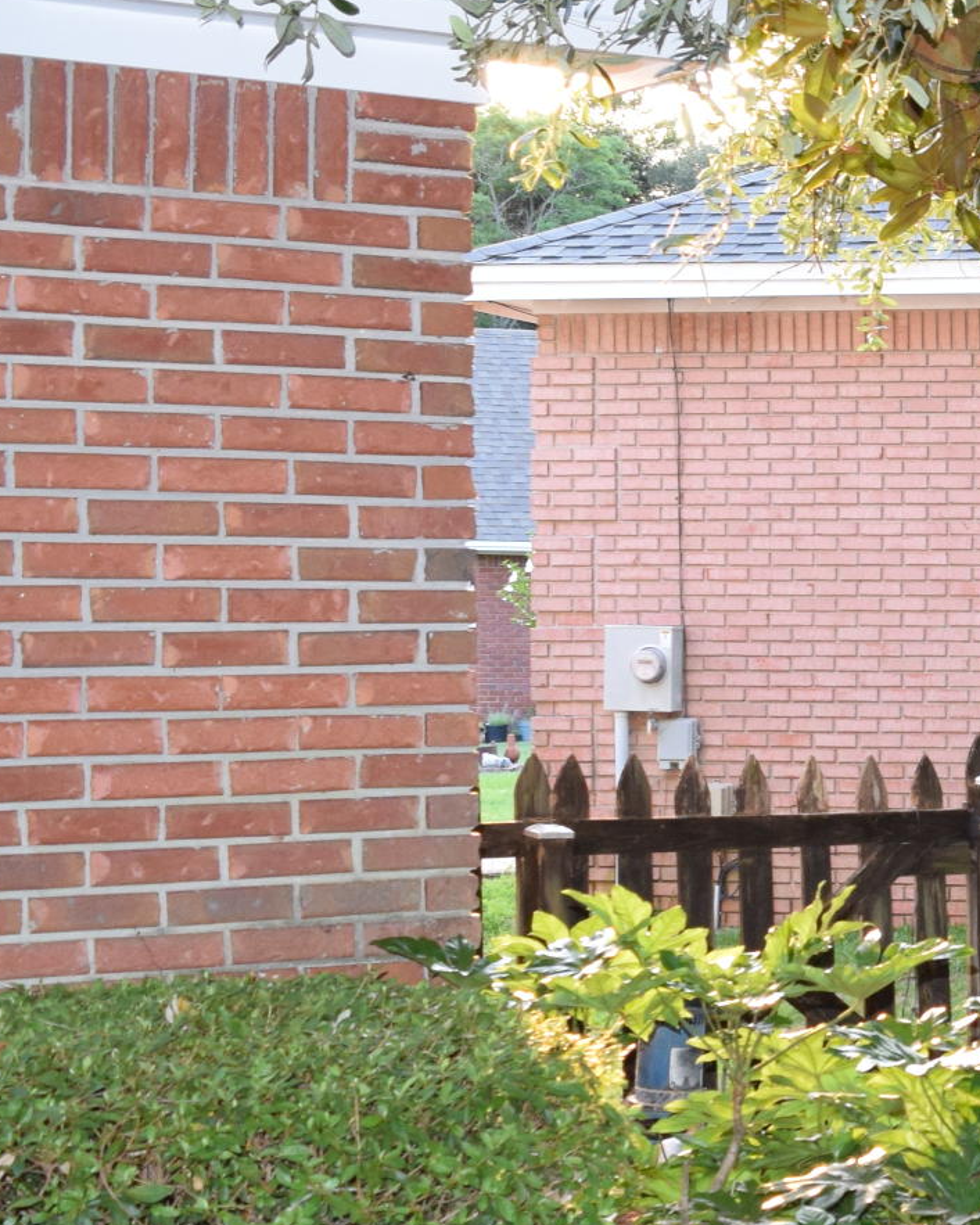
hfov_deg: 15.3
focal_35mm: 86
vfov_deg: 22.2
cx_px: 1792
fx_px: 3118
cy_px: 790
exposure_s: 1/125
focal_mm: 18
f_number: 5.6
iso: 800
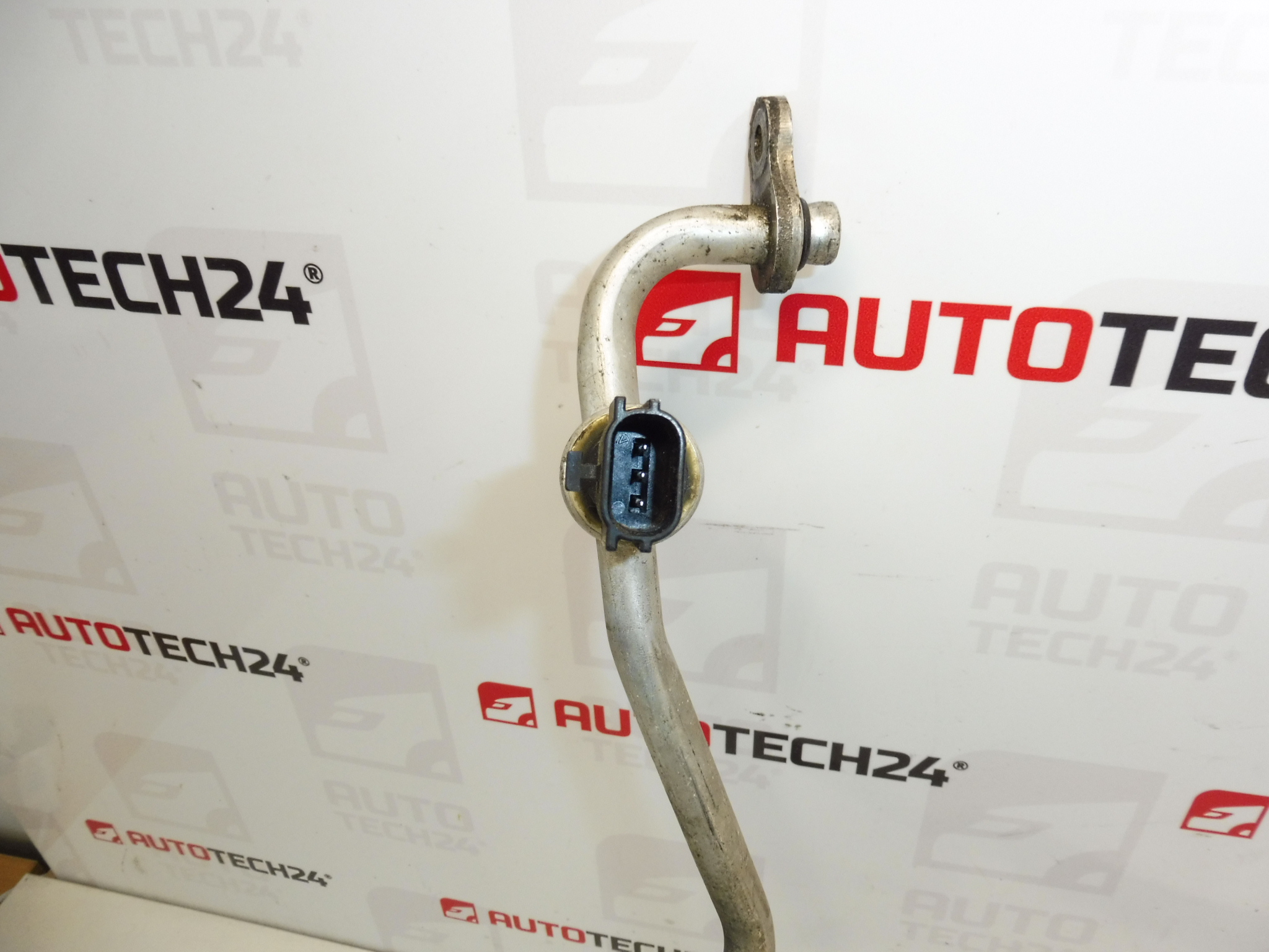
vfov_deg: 56.8
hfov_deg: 71.6
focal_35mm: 24
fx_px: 880
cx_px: 634
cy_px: 476
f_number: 4
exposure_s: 1/100
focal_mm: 4.3
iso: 200
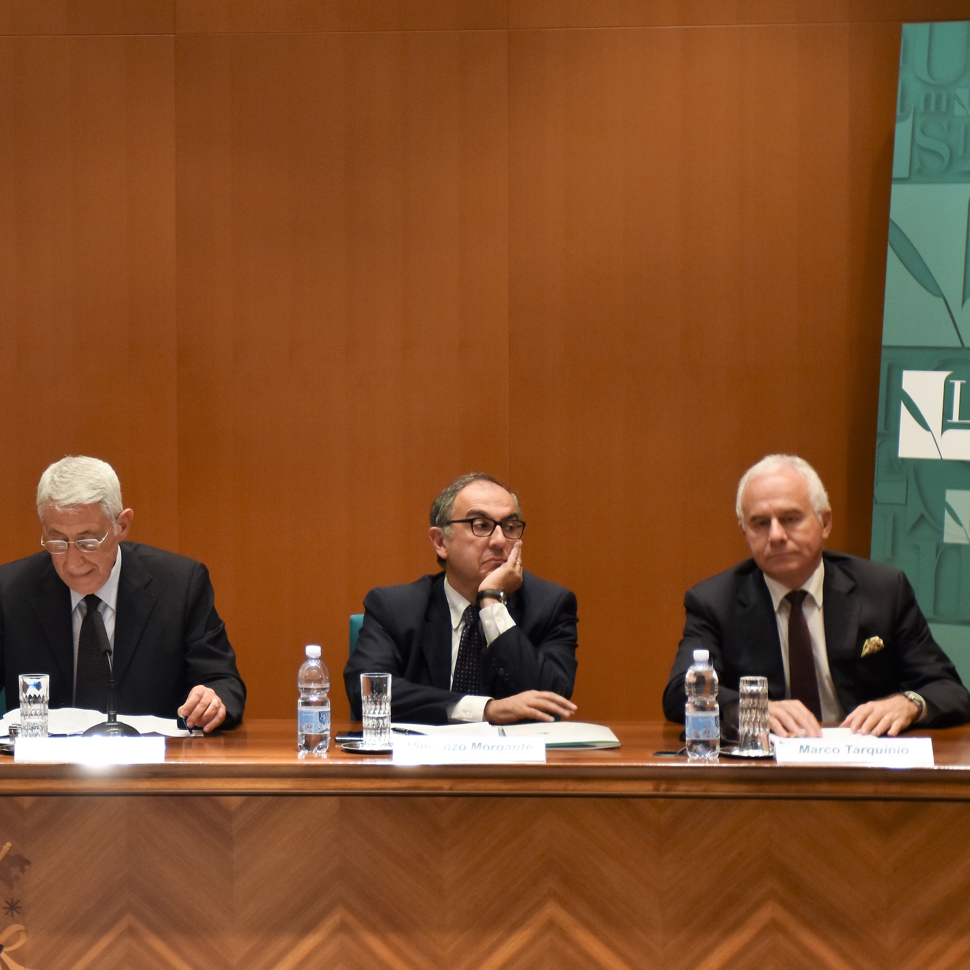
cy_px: 368
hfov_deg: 11.5
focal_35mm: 151
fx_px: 4787
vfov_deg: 11.6
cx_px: 107
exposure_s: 1/20
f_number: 4.8
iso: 640
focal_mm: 56
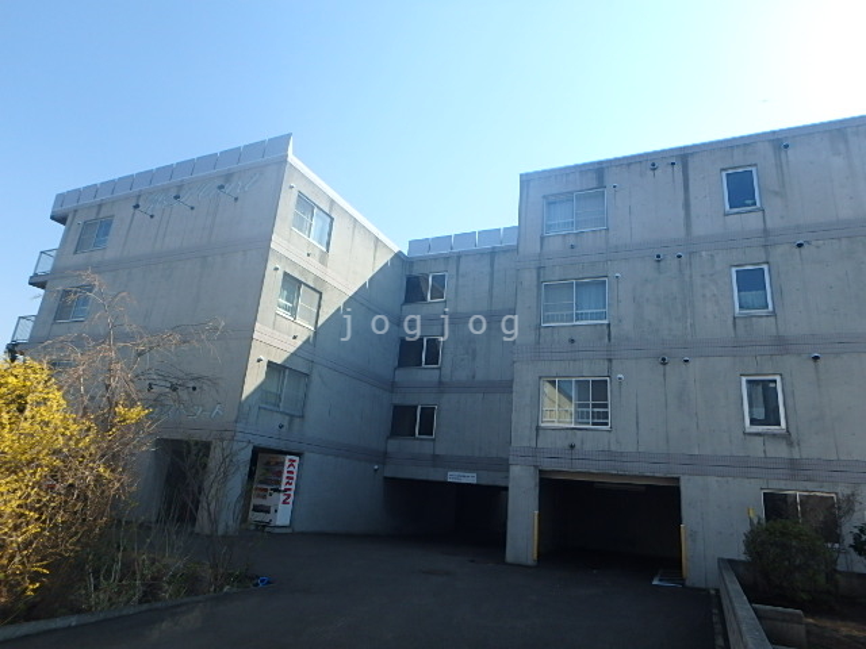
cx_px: 433
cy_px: 324
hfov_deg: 79.0
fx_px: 525
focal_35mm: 21
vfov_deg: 63.4
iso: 125
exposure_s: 1/800
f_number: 3.5
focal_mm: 3.7
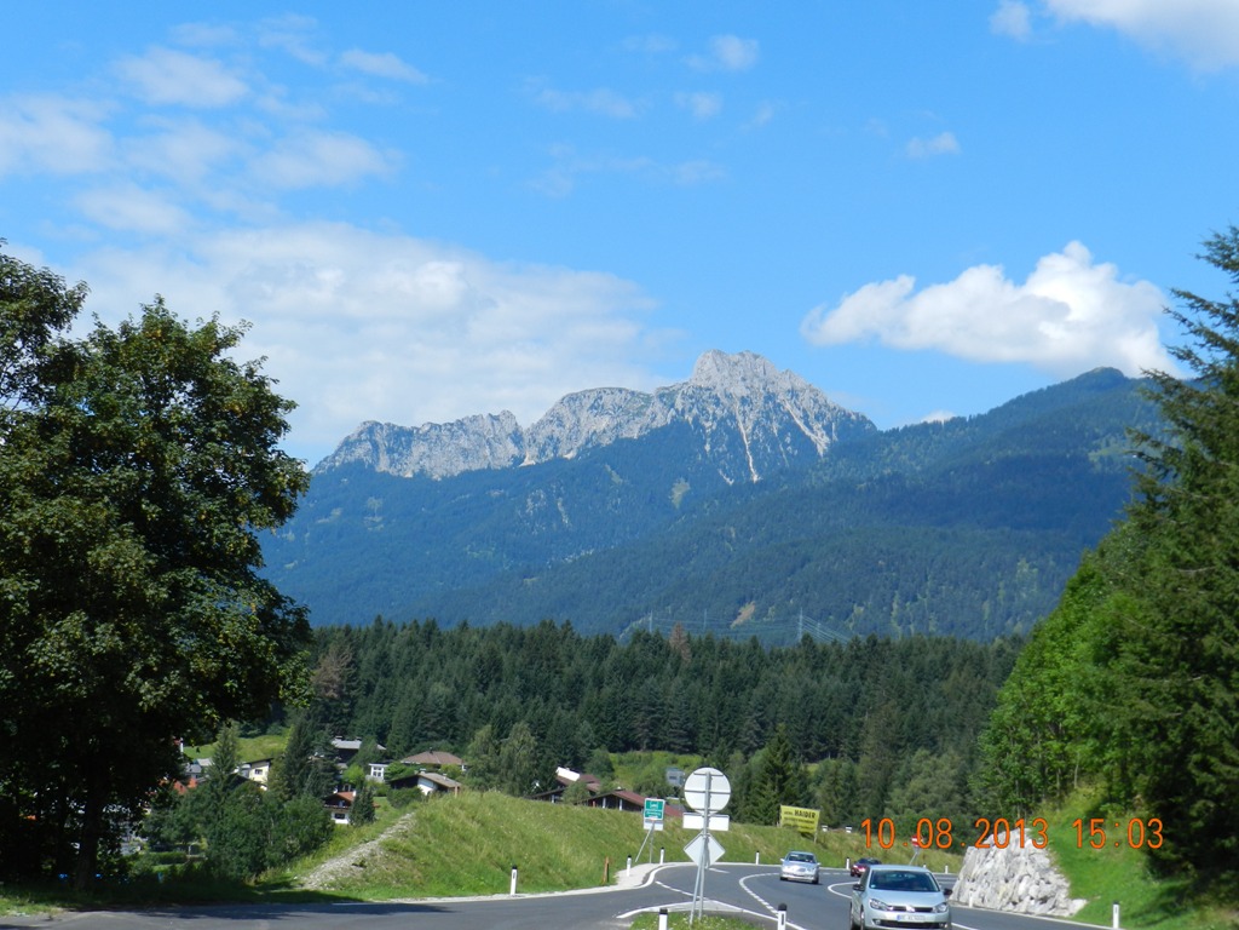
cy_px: 465
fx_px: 2148
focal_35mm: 60
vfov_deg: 24.4
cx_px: 620
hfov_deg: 32.2
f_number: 4.6
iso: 160
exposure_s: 1/1000
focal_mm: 10.7
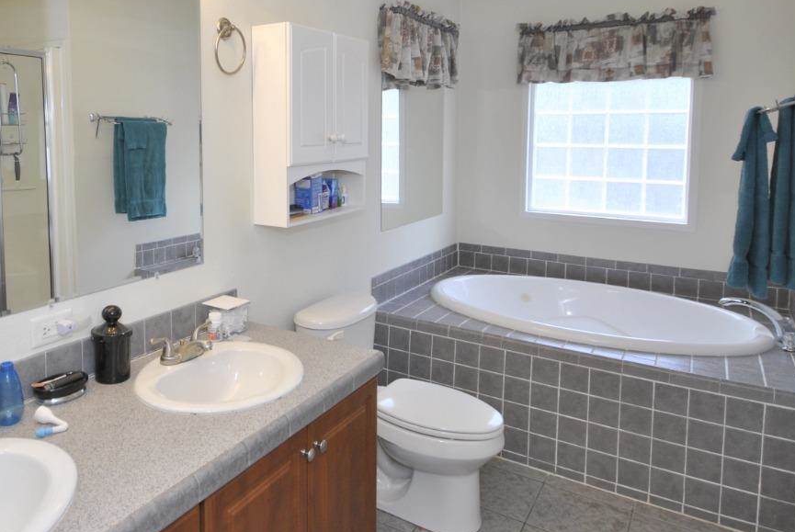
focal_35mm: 26
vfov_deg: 48.8
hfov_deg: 67.3
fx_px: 575
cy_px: 174
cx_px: 262
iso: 200
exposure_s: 1/50
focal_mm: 10
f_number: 4
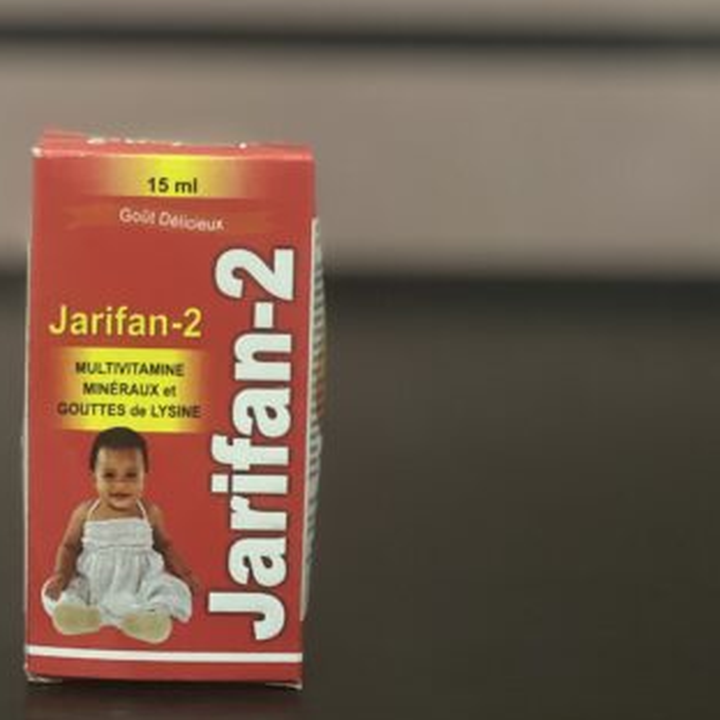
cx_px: 164
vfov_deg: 13.3
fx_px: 3083
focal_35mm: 131
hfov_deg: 13.3
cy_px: 235
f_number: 2.8
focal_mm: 9
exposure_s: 1/33
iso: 400
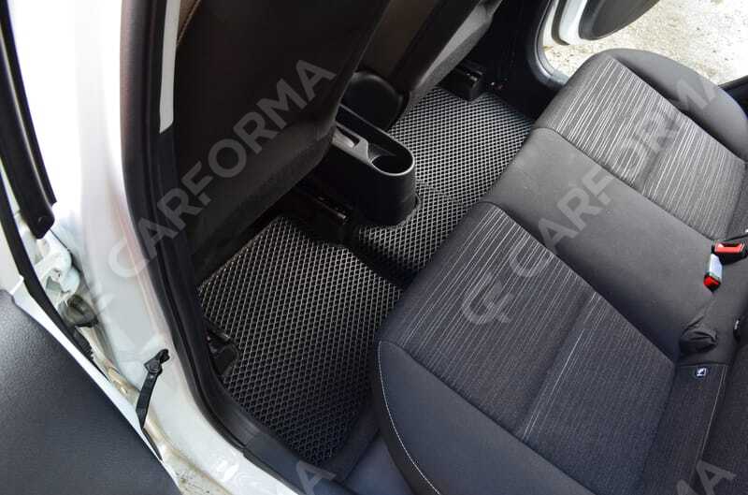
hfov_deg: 67.5
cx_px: 374
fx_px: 560
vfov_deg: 47.7
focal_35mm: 27
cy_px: 248
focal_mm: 18
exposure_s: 1/15
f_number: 8
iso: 400
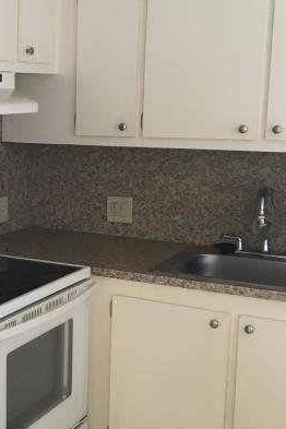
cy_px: 226
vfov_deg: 33.9
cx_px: -13
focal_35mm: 59
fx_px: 703
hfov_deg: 22.0
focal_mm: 4.15
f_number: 2.2
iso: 64
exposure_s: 1/30
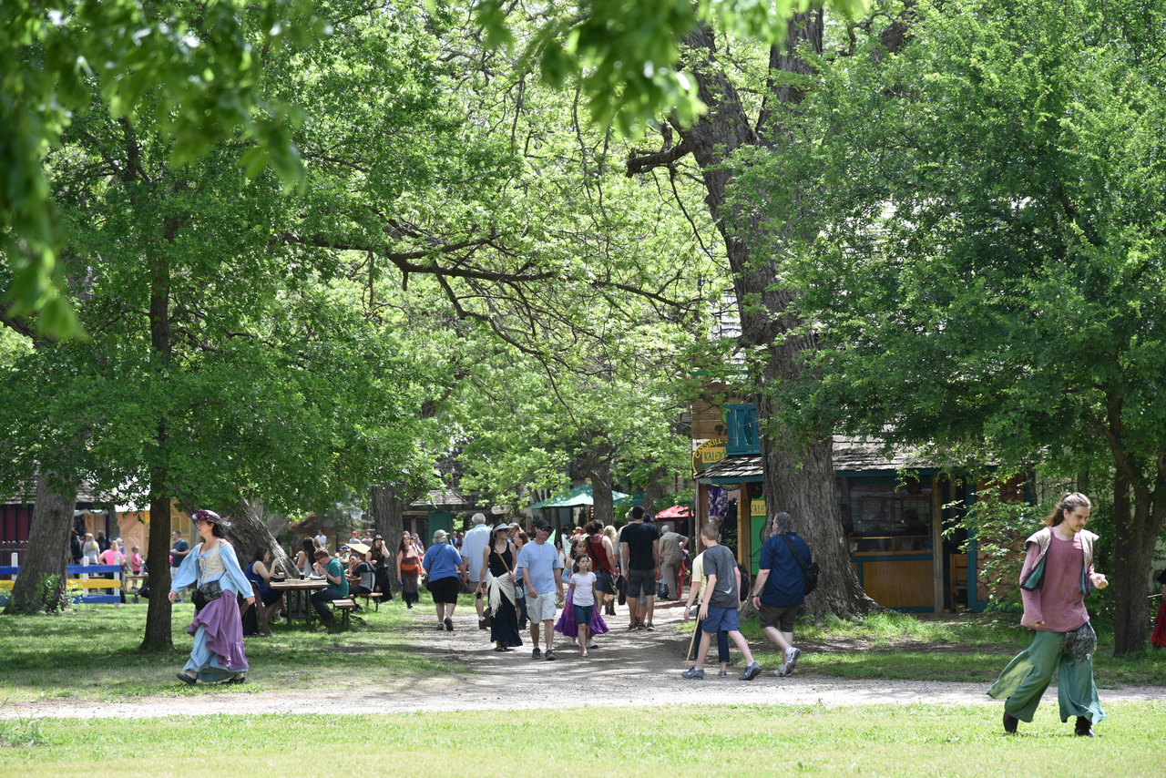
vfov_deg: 11.4
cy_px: 389
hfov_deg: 17.1
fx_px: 3887
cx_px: 583
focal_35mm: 120
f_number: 4.5
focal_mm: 120
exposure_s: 1/250
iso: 100
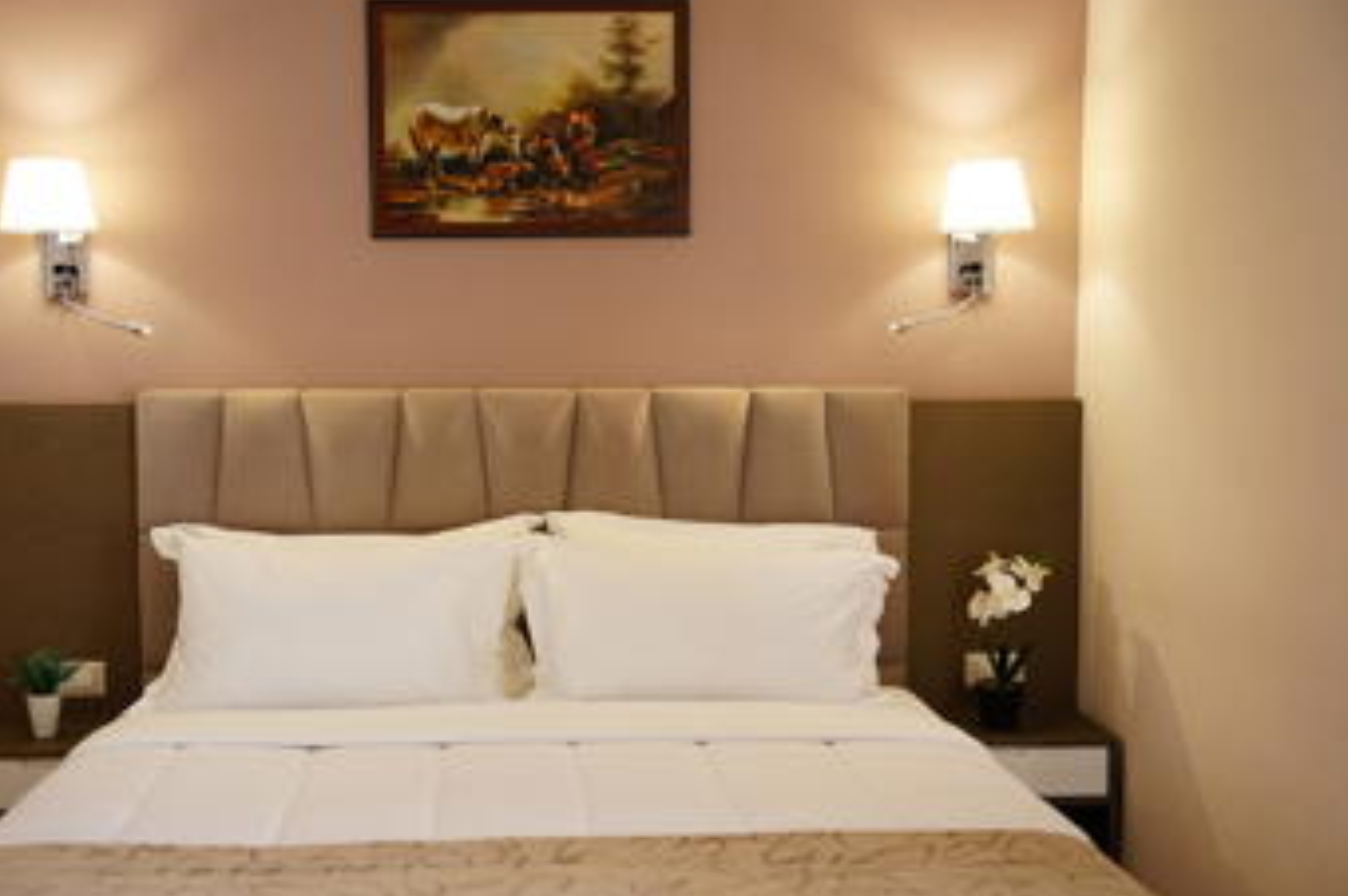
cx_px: 597
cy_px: 476
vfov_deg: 28.6
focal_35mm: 47
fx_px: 1758
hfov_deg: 41.9
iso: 2000
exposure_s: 1/200
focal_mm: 40
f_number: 3.2
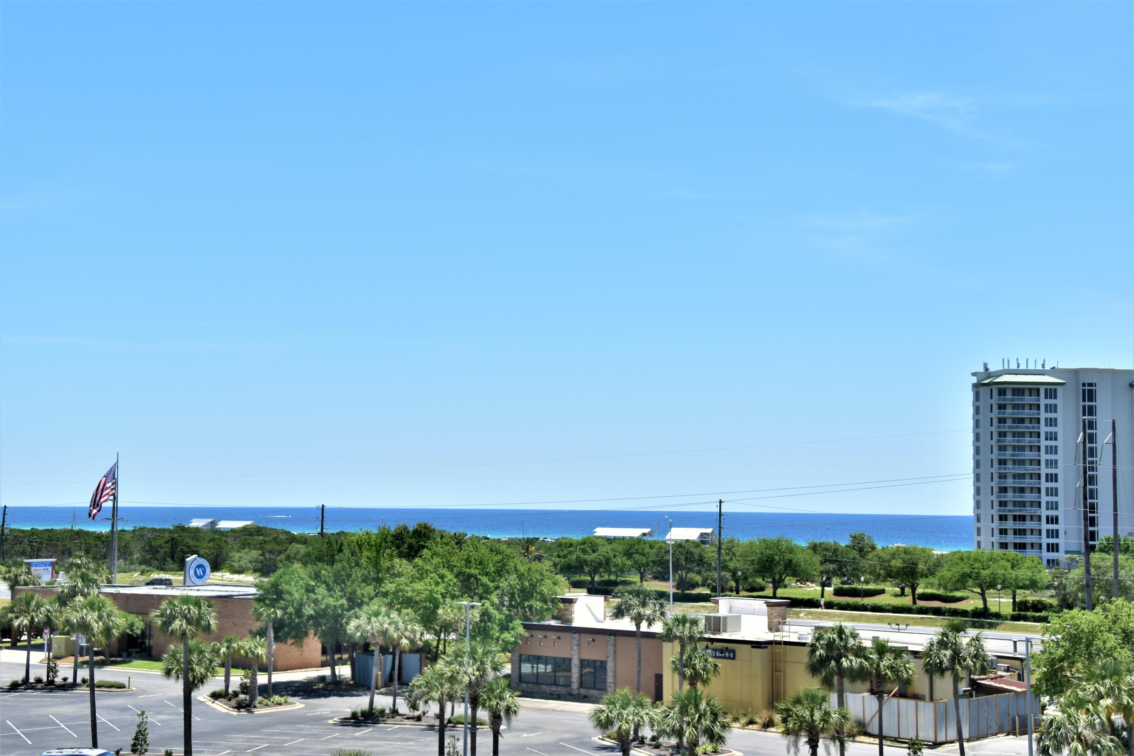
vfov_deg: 25.1
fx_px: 1701
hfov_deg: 36.9
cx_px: 567
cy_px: 378
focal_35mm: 54
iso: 200
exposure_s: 1/200
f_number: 8
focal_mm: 36
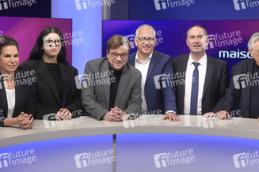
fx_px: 446
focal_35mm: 62
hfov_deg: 32.3
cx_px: 153
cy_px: 60
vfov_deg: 21.8
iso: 640
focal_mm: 30
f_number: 2.2
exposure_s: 1/250
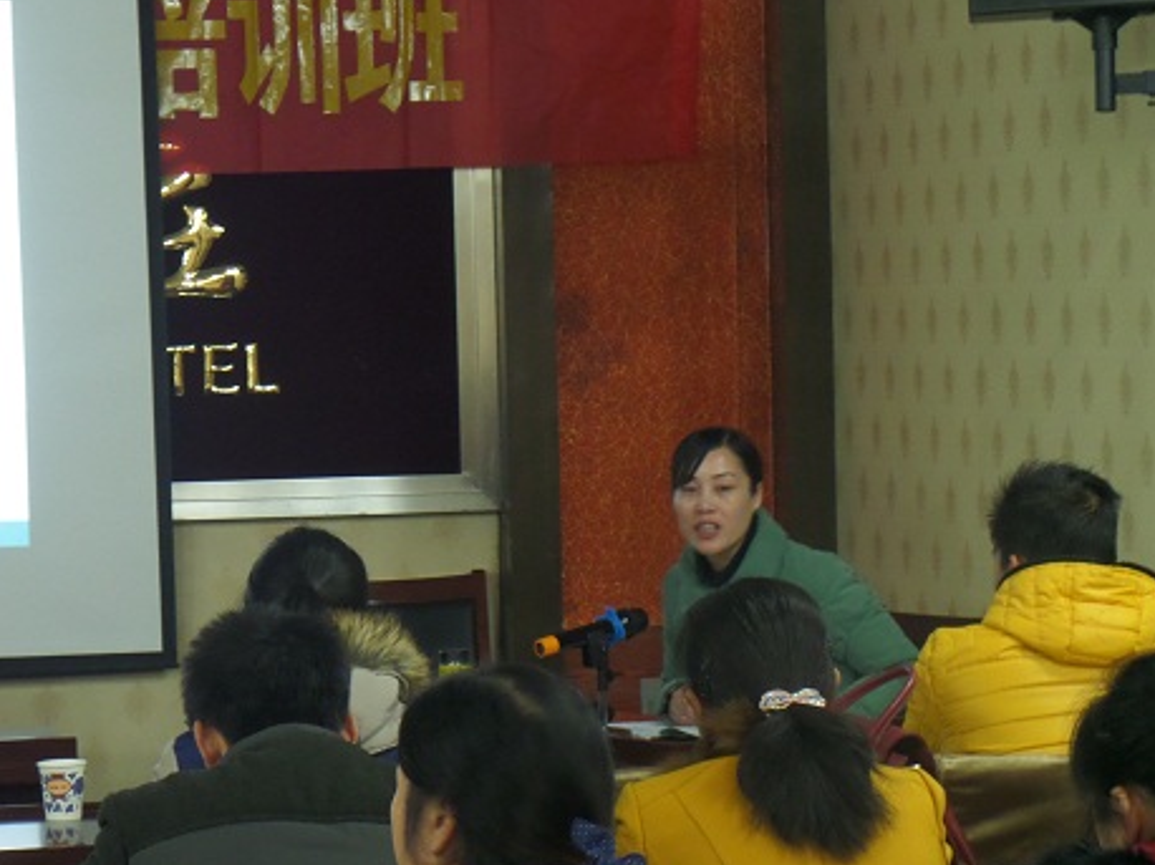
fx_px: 3635
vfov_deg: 13.6
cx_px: 479
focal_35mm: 109
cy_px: 514
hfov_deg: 18.0
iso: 400
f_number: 3.8
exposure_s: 1/8
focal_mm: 13.9
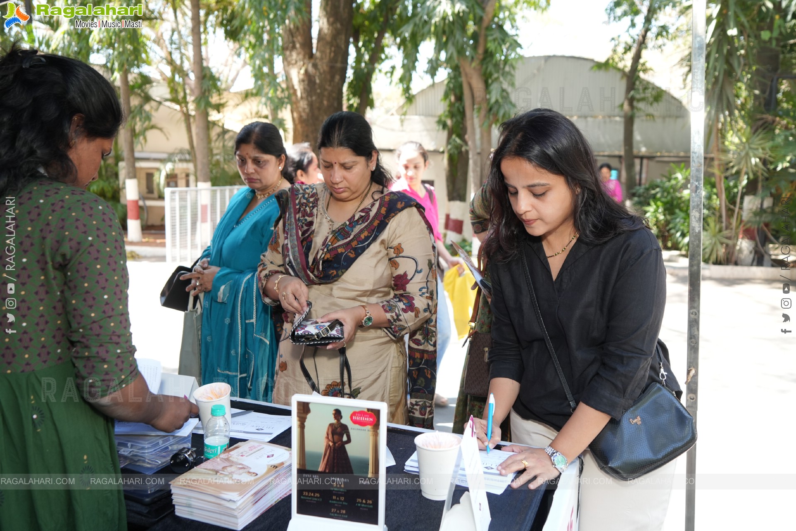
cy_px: 266
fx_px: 641
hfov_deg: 63.7
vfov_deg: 45.0
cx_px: 398
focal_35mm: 29
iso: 500
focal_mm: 29
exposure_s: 1/160
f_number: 5
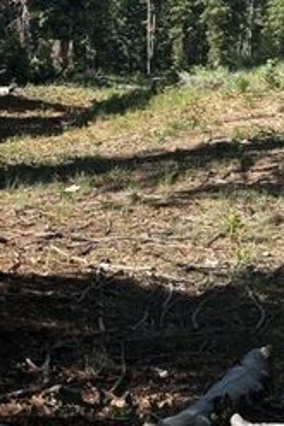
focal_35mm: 73
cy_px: 37
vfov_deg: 26.7
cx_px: 246
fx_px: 863
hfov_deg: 18.4
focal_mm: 5.7
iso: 50
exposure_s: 1/2008
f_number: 1.5
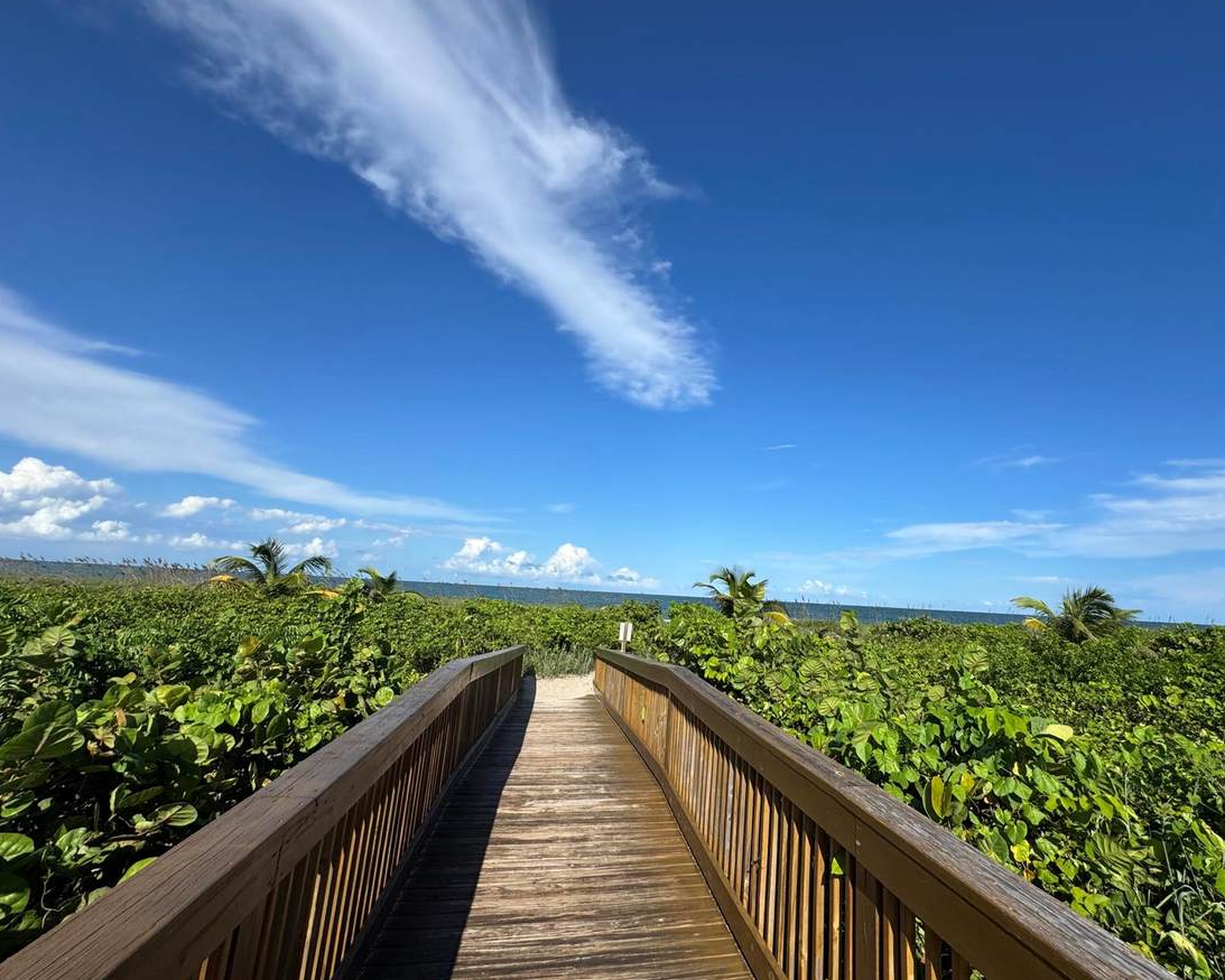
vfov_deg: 80.4
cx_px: 700
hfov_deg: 92.5
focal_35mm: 16
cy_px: 475
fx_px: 580
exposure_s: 1/2985
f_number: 2.2
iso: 50
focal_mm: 2.22
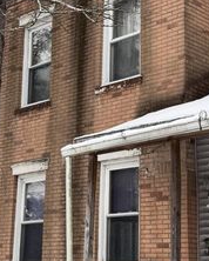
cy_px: 118
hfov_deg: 18.7
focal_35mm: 82
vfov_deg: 23.3
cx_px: 106
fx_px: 633
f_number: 1.78
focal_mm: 6.76
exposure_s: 1/558
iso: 80
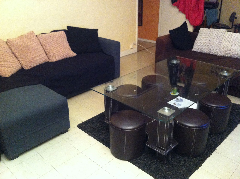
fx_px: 242
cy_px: 90
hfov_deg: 52.7
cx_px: 120
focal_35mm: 35
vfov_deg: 40.6
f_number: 2.8
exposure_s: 1/15
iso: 640
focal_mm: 3.85
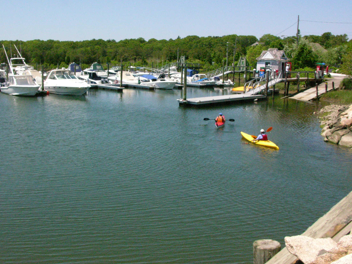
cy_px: 112
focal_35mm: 54
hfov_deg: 35.5
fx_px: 549
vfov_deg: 27.0
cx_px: 163
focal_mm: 11.6
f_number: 7.5
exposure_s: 1/822
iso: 400
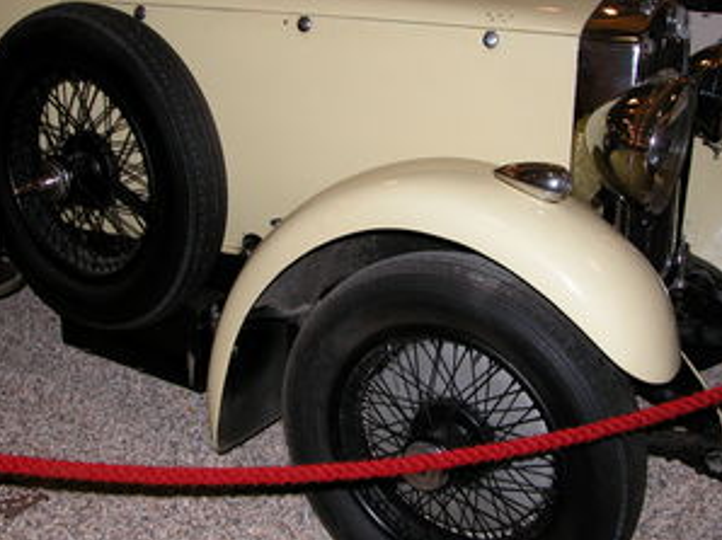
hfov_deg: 40.4
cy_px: 208
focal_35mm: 47
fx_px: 980
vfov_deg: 30.7
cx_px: 320
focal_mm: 8.9
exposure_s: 1/60
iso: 100
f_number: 2.8
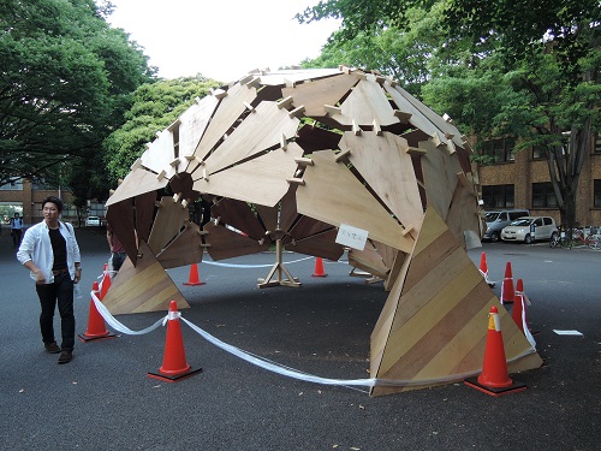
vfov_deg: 49.7
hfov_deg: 63.4
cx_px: 300
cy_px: 226
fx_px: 486
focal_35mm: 28
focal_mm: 6
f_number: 3.2
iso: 80
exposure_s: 1/40
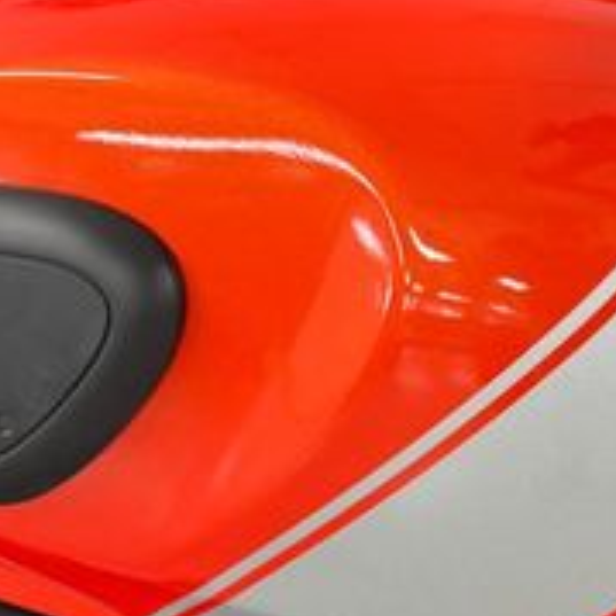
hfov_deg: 22.7
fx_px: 1530
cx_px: 406
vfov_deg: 22.7
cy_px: 255
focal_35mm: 76
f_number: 1.78
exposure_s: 1/50
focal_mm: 6.76
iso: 200
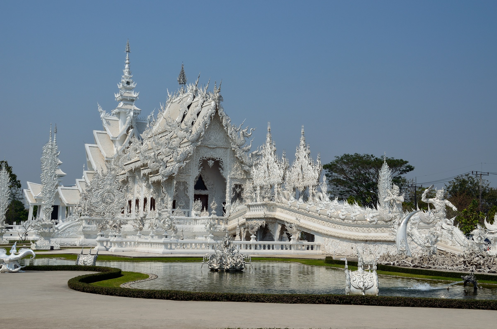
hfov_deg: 39.0
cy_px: 164
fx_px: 703
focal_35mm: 51
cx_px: 248
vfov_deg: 26.4
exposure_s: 1/200
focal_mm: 34
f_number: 14
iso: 100
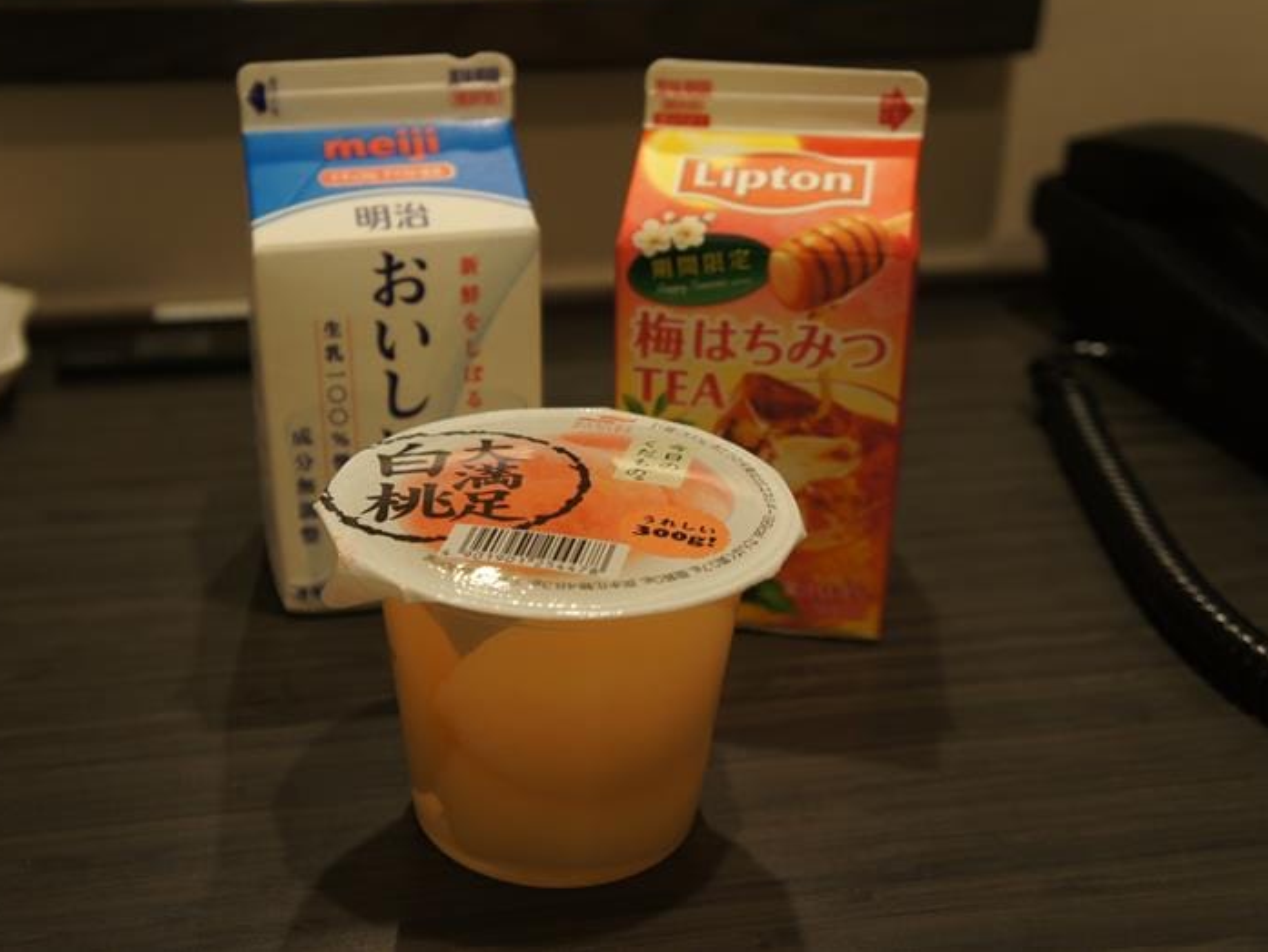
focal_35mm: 43
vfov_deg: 33.6
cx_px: 557
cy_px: 470
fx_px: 1575
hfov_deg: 43.8
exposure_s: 1/40
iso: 800
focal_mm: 26
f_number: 4
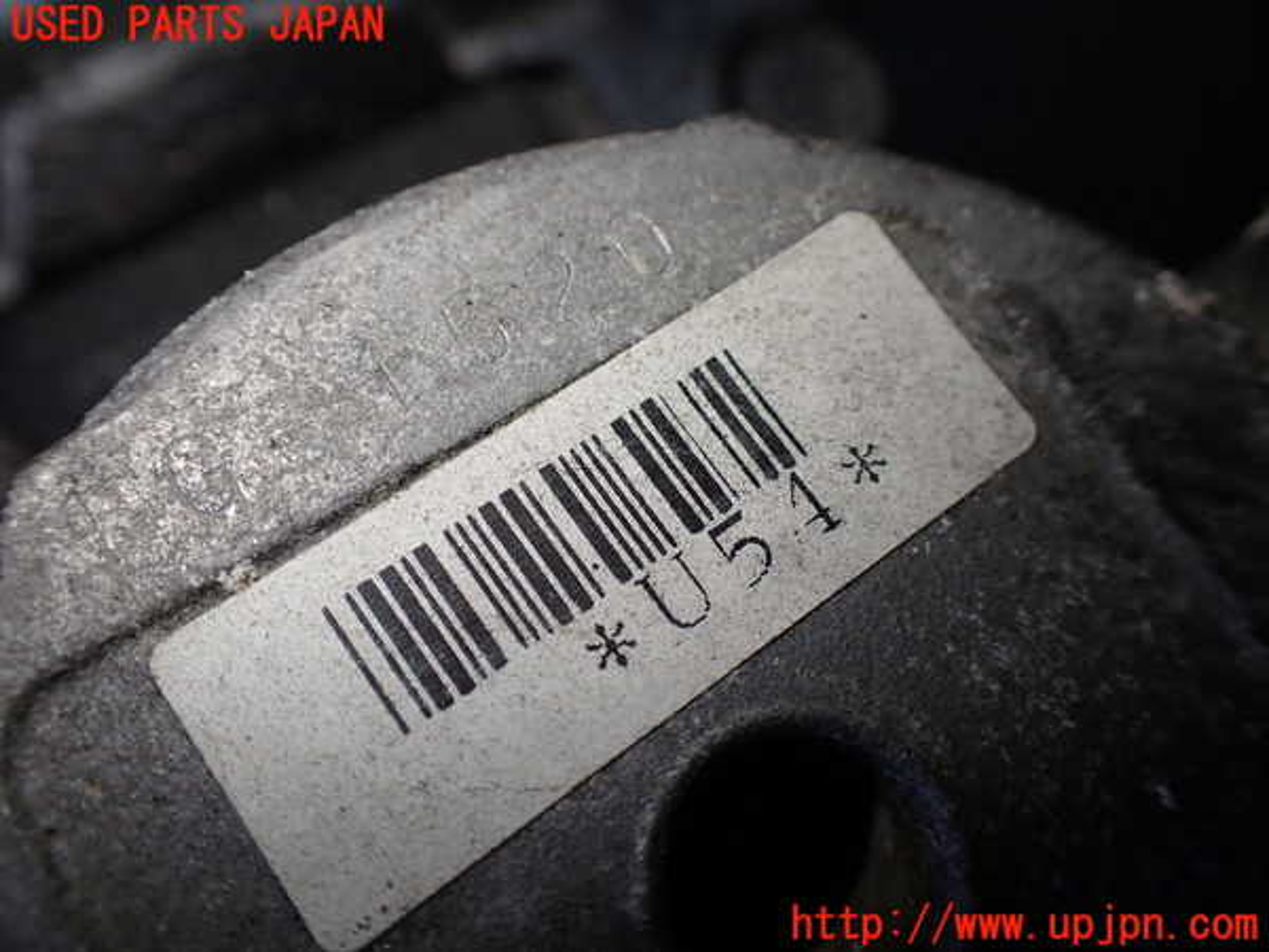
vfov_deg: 46.8
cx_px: 634
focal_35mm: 30
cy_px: 476
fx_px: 1100
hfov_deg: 60.0
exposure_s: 1/160
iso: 100
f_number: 2.3
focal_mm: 5.4
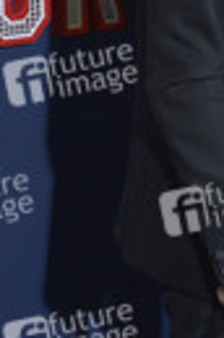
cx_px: 521
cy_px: 10
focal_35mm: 243
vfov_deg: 8.5
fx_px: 2280
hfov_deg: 5.4
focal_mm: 70
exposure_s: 1/320
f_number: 6.3
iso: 2000
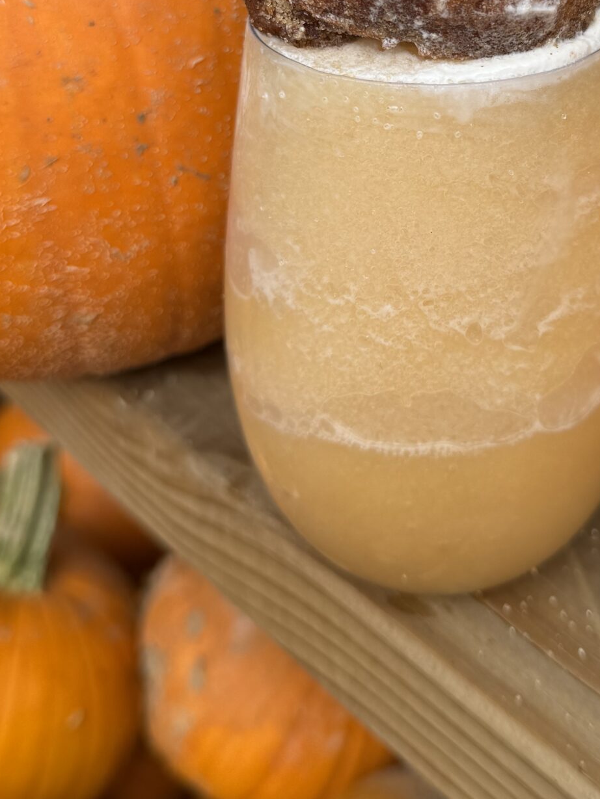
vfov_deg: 36.7
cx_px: 432
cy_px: 149
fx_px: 1155
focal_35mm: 50
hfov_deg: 28.8
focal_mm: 6.76
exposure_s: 1/1560
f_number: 1.78
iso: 80
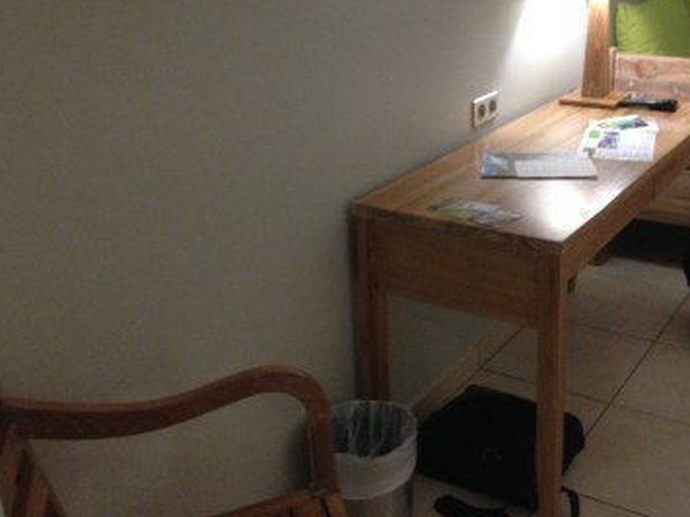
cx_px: 474
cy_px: 180
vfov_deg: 30.1
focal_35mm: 48
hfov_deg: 39.1
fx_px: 956
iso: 320
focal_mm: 4.12
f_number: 2.4
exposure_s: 1/20
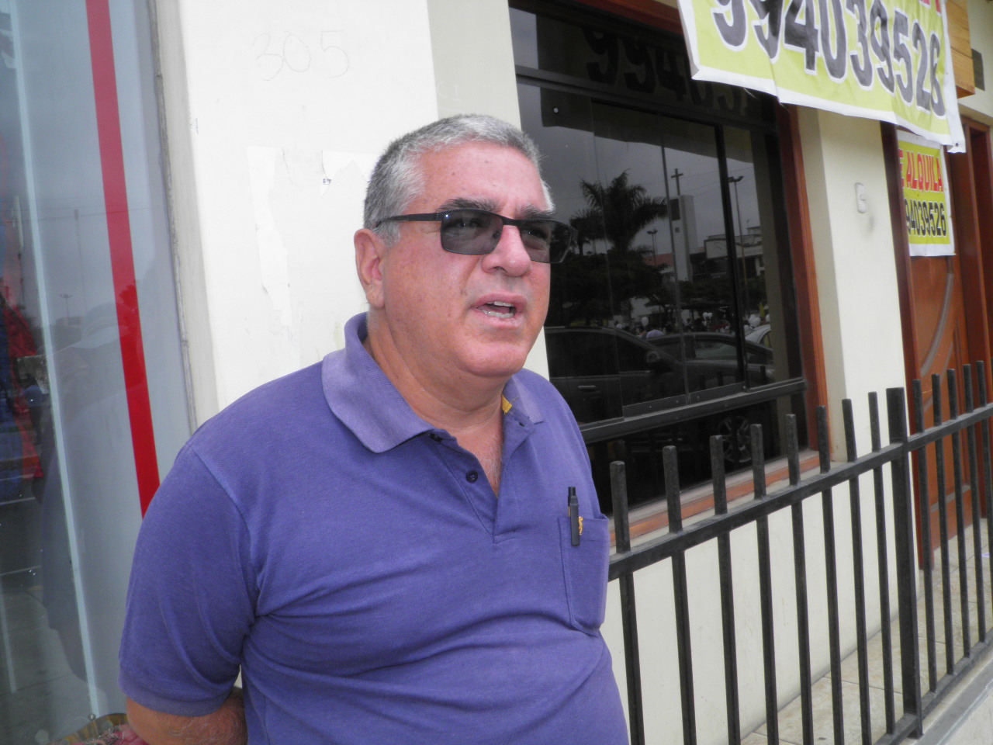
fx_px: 803
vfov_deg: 49.7
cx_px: 496
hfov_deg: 63.4
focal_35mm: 28
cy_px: 372
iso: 50
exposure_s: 1/125
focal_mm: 4.9
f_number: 8
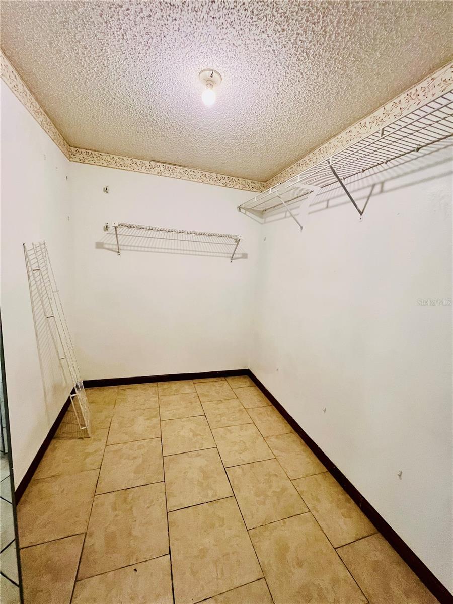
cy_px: 302
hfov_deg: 89.9
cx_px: 226
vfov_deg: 106.2
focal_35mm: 13
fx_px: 227
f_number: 1.8
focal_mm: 1.57
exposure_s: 1/60
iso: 320
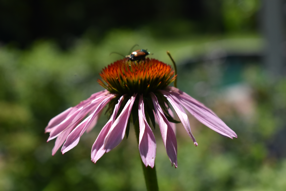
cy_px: 96
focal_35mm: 72
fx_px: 572
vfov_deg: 18.9
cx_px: 143
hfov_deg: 28.1
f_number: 6.3
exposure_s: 1/4000
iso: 800
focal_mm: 48
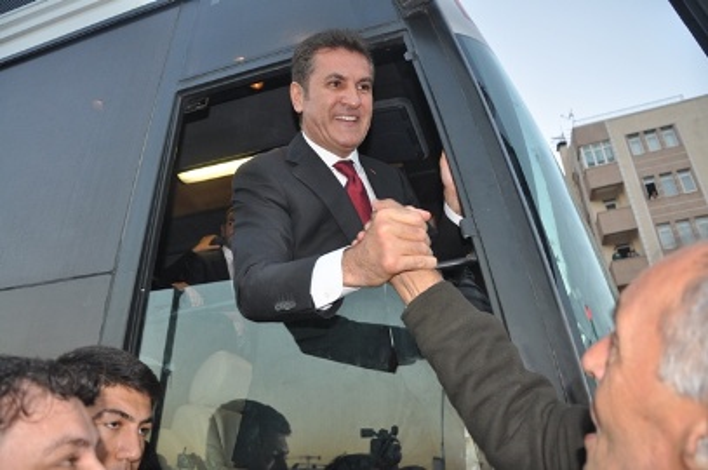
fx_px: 530
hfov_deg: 67.5
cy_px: 235
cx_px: 354
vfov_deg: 47.8
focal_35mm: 27
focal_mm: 18
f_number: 3.5
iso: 400
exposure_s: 1/125
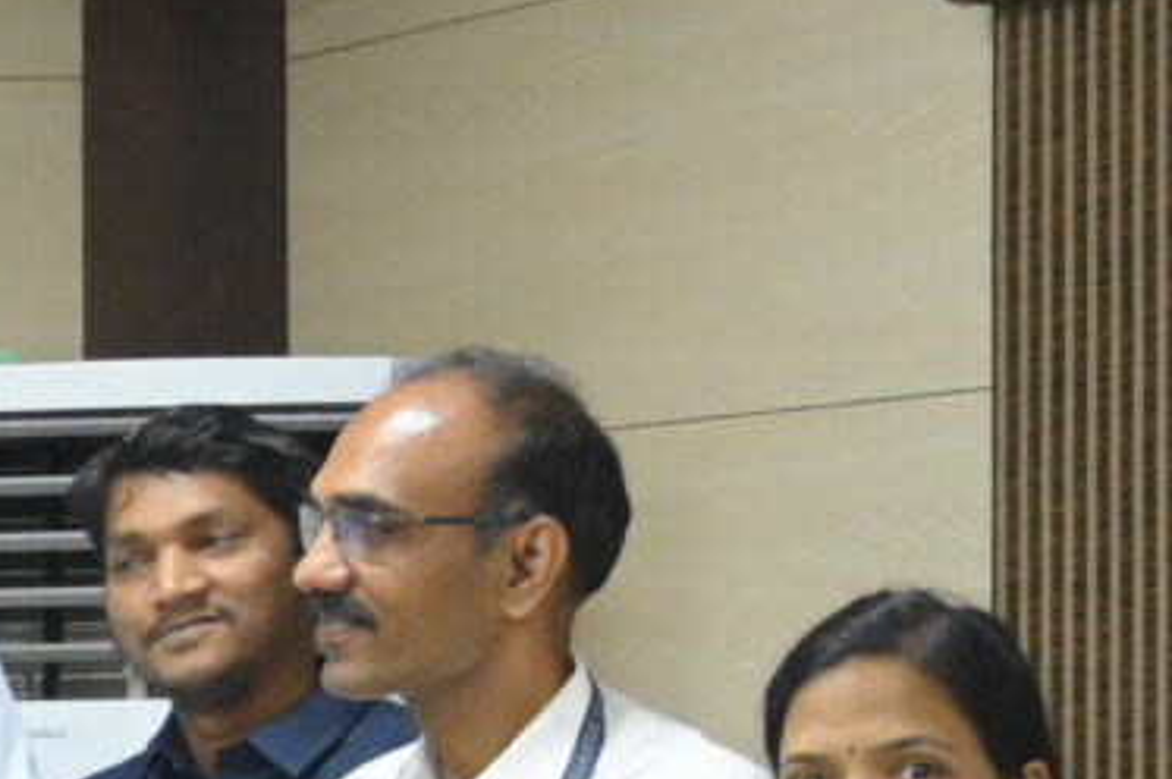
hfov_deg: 8.6
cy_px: 1057
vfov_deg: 6.3
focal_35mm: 216
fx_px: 7040
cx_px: -1738
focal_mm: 31.5
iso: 2500
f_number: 4
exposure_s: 1/200
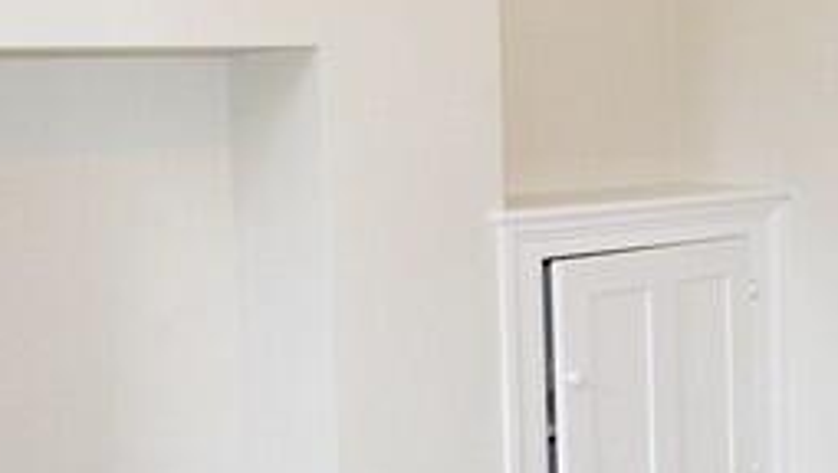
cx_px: 785
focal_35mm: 63
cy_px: 140
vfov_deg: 19.1
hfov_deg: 31.4
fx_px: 1401
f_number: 4
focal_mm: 10
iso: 1250
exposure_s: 1/60
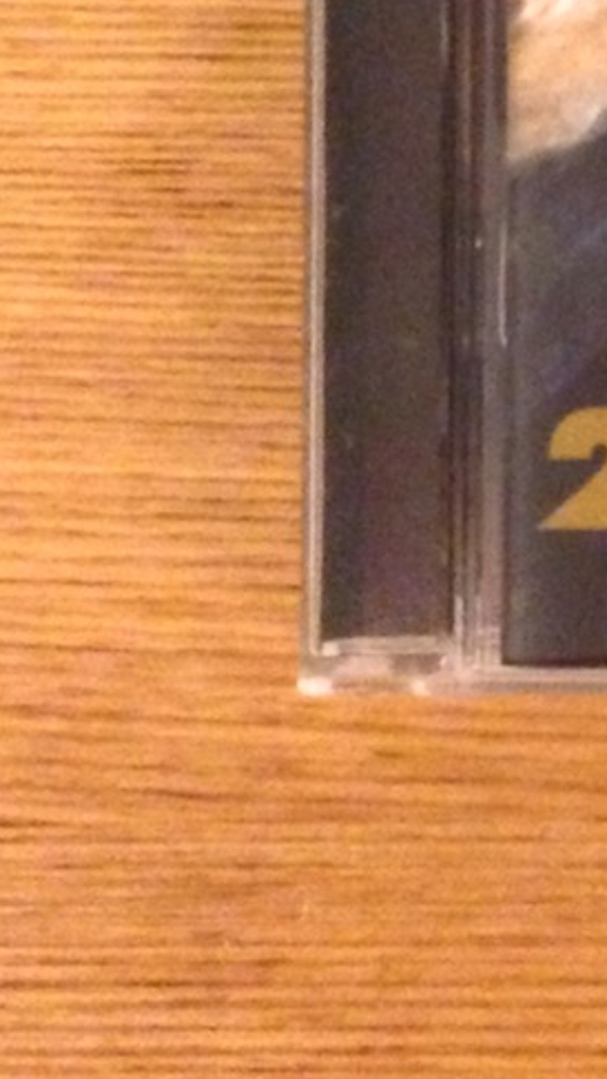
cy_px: -38
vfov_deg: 17.7
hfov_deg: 9.6
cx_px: 1218
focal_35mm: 118
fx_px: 3376
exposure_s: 1/15
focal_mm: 4.13
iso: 800
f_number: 2.4
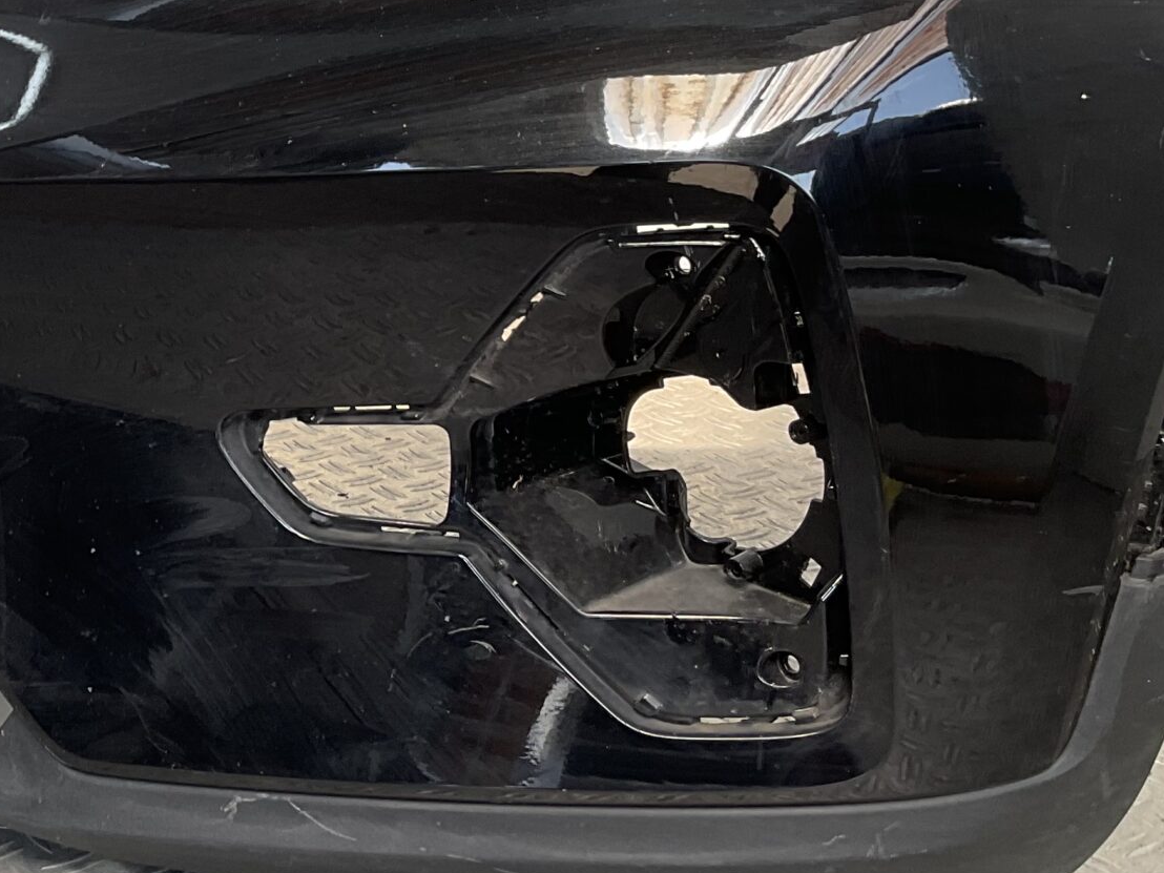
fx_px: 2253
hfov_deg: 28.0
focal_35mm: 67
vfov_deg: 21.4
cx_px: 141
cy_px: 81
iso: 16
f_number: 1.8
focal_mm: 3
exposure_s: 1/163
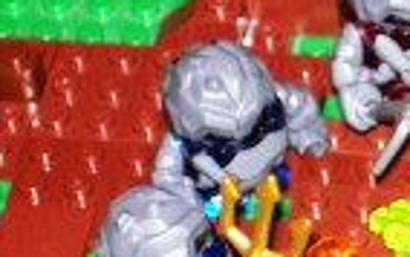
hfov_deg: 5.8
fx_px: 4037
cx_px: 615
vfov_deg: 3.6
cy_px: 228
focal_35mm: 361
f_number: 4.6
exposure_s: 1/90
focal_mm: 18
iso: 160
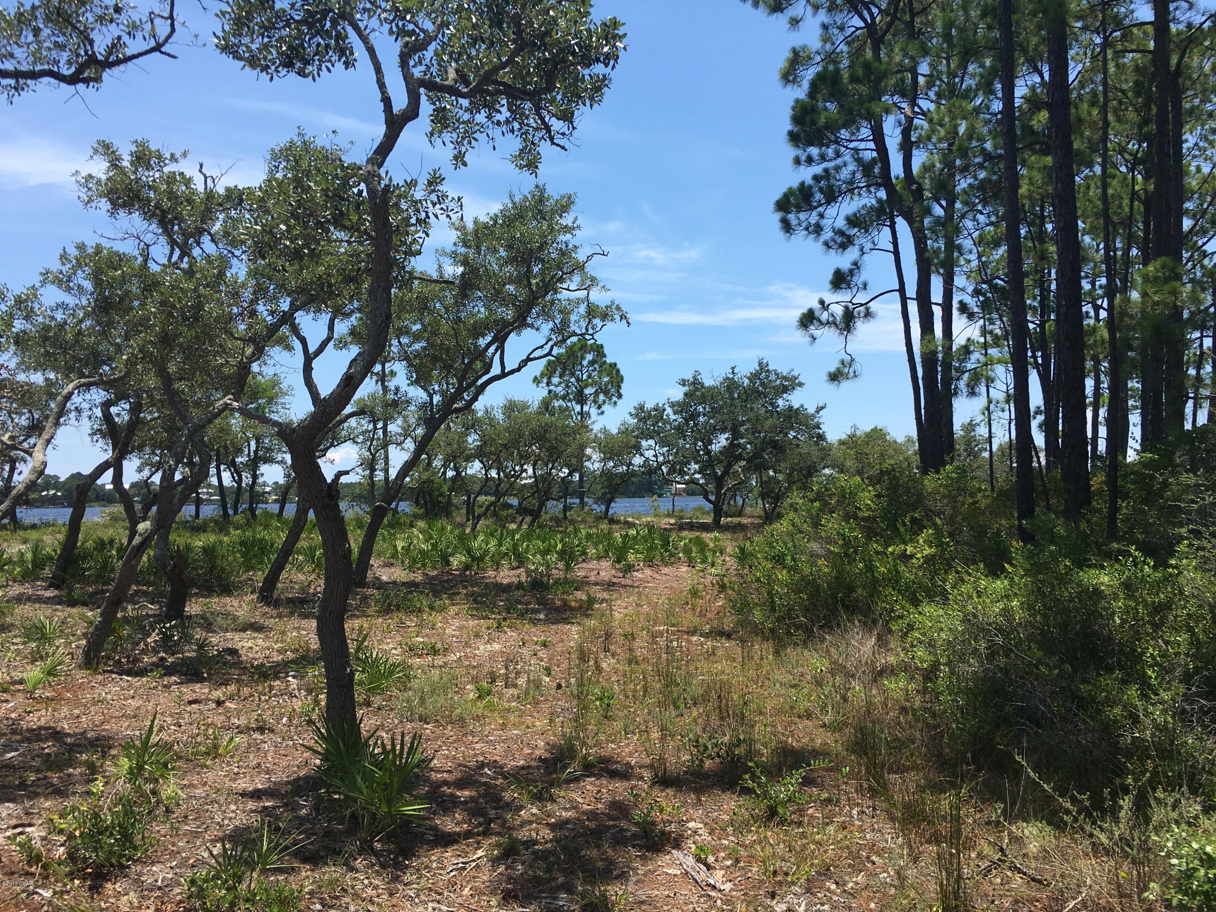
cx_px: 608
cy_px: 456
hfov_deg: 61.7
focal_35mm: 29
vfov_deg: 48.2
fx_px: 1019
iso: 25
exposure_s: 1/1603
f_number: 2.2
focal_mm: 4.15
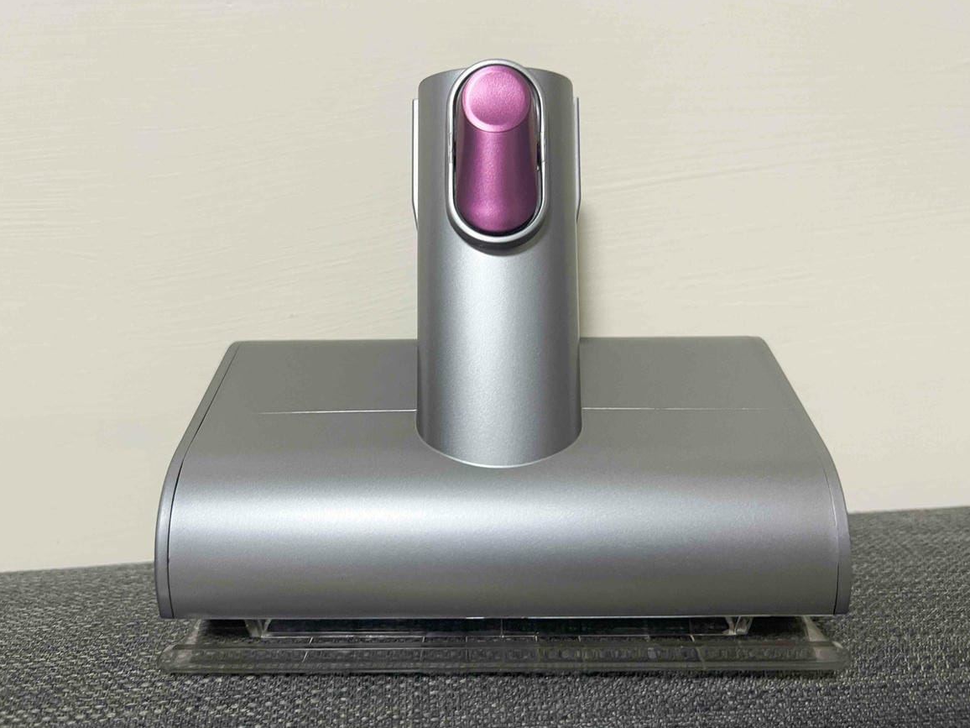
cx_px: 473
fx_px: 757
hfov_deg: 65.3
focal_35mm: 27
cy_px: 362
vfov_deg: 51.4
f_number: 1.5
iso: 125
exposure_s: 1/89
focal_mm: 5.7
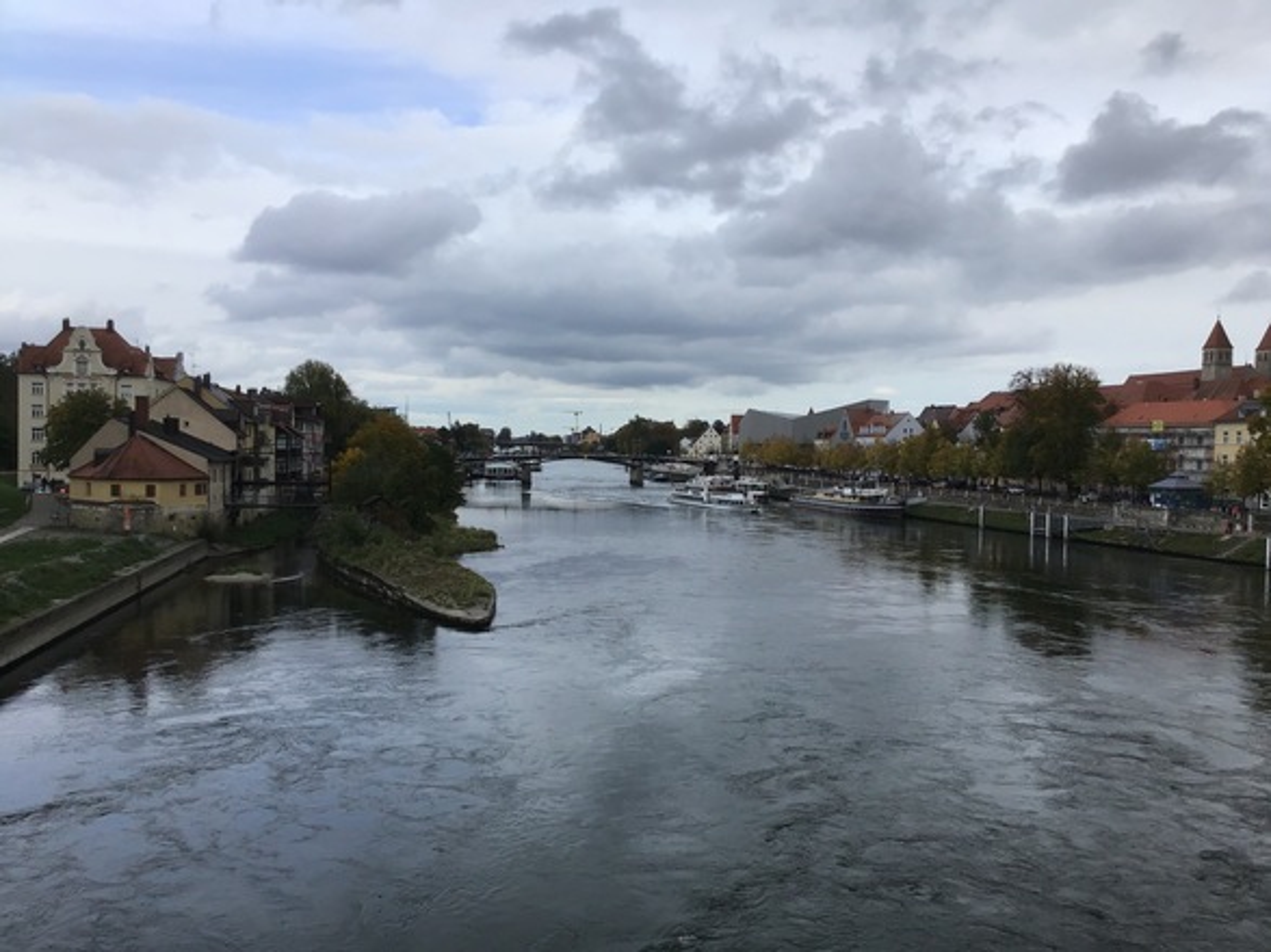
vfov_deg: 45.4
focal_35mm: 31
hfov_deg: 58.4
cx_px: 636
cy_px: 476
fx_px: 1138
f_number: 2.4
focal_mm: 3.3
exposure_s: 1/604
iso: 25
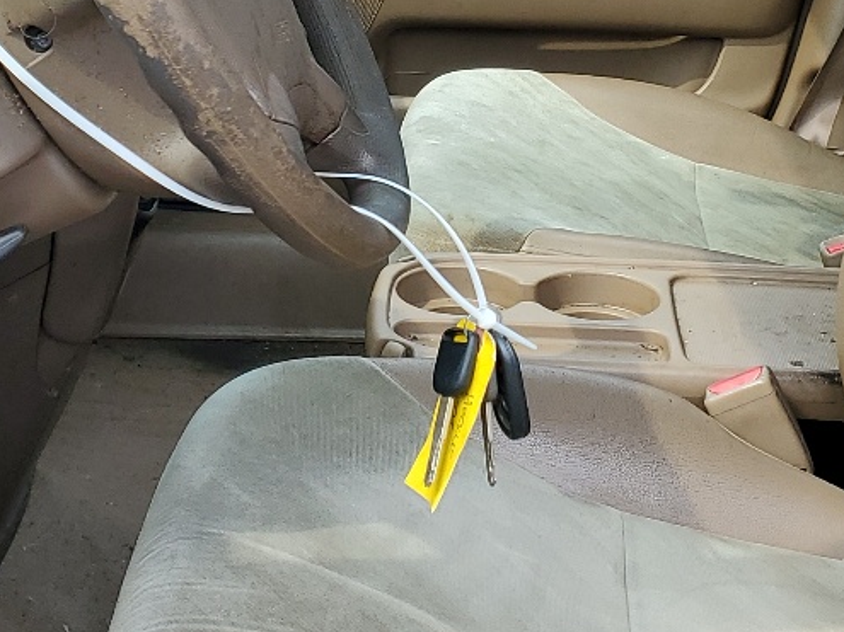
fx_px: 2048
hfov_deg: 23.2
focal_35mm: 84
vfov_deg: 17.4
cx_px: 542
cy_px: 90
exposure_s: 1/625
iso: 50
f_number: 1.5
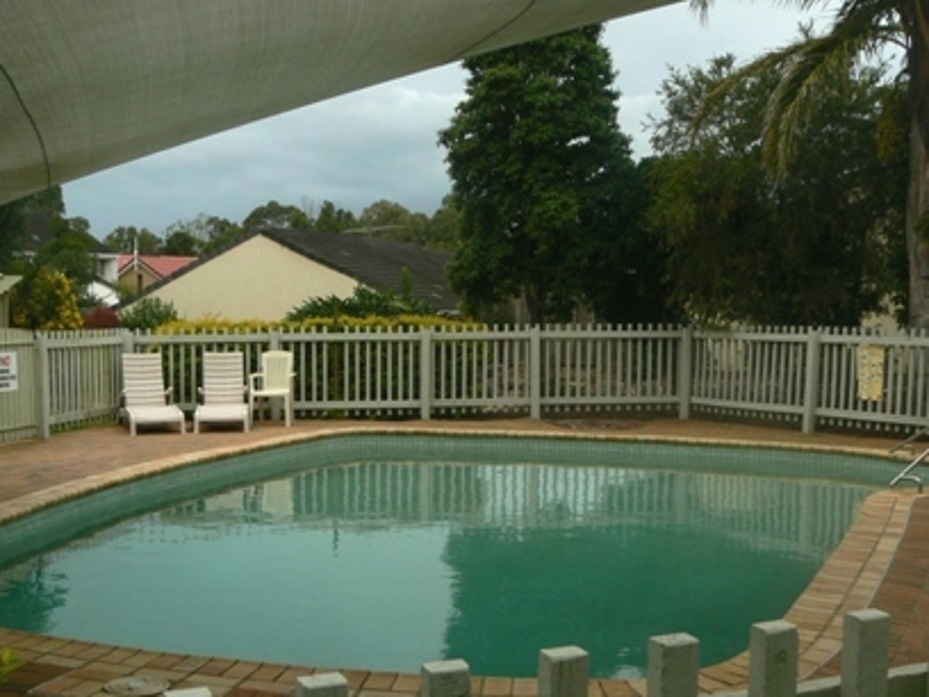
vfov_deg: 30.7
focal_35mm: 47
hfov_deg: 40.3
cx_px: 386
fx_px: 1261
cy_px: 437
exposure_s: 1/400
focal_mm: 6
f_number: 5.6
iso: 80
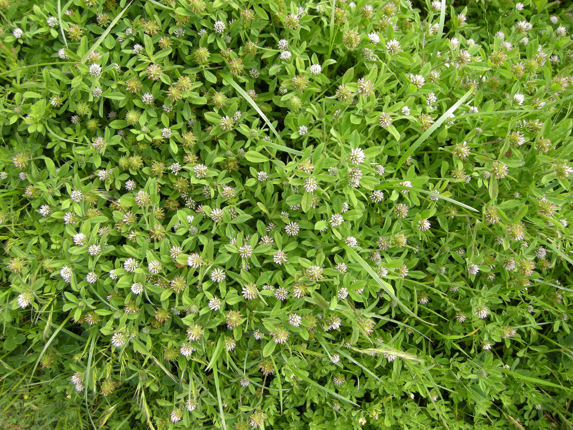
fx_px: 579
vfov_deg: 40.7
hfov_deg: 52.6
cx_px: 286
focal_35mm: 35
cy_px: 215
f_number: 3.4
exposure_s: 1/90
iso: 64
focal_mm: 7.5
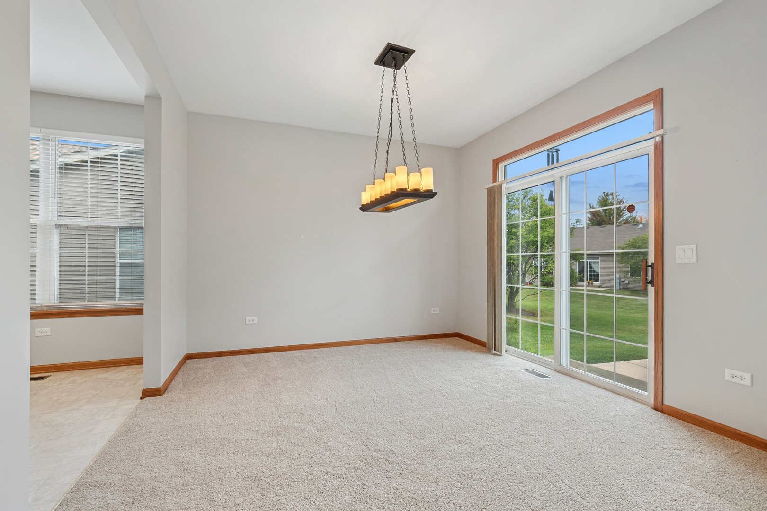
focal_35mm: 15
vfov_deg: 77.3
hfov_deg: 100.4
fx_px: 320
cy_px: 256
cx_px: 384
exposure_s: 1/60
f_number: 8
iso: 400
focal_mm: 10
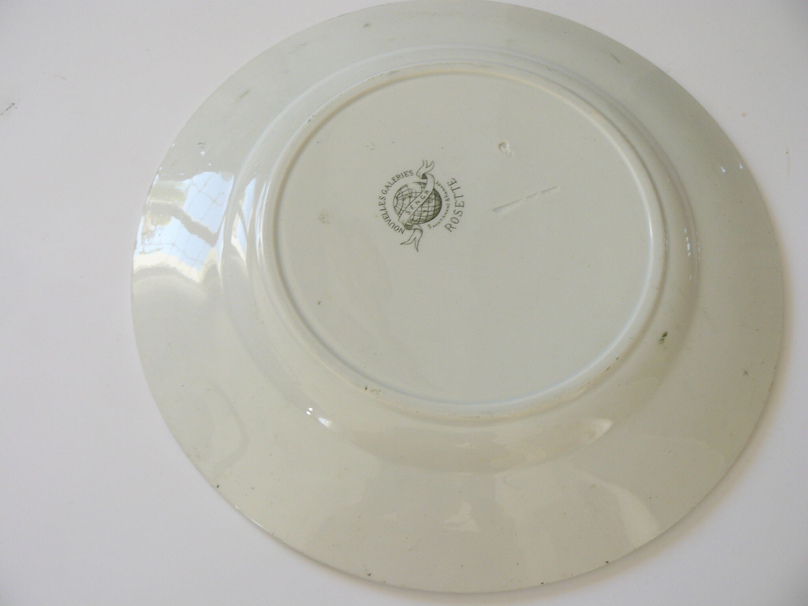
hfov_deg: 51.4
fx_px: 840
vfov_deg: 39.7
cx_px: 404
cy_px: 303
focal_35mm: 36
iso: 100
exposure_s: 1/50
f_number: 2.8
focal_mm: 6
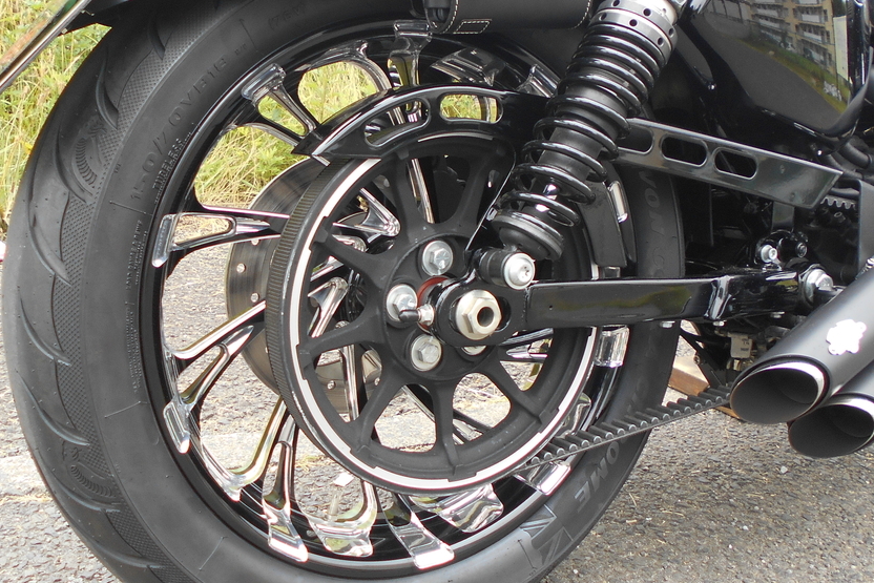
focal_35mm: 39
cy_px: 253
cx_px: 448
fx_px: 947
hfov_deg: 49.5
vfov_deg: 34.2
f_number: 3.2
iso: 80
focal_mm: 4.6
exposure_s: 1/125
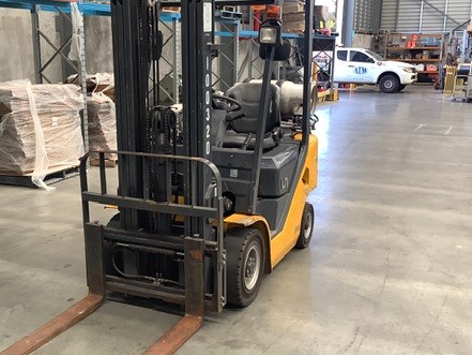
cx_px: 181
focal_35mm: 45
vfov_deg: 32.2
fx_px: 614
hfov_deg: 41.8
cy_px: 195
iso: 100
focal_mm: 3.3
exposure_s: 1/50
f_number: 2.4
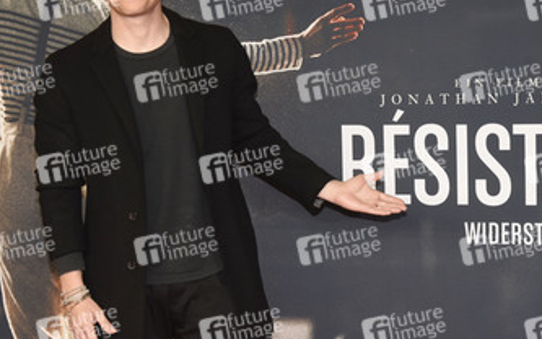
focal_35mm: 69
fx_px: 1019
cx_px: 361
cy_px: 124
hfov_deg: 29.6
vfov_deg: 18.8
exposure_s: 1/125
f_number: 6.3
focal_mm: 50
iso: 2000
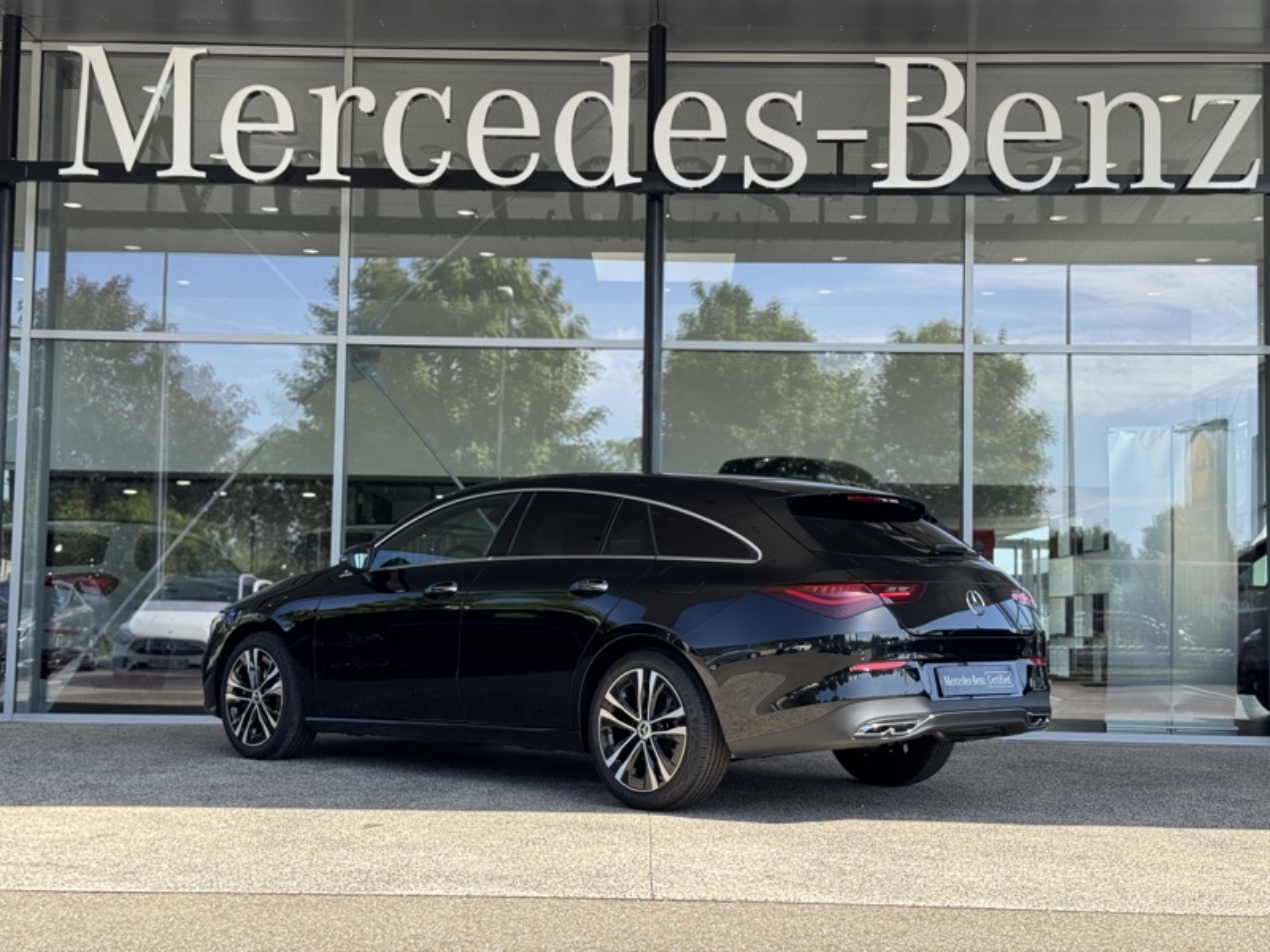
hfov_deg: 39.7
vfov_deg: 30.3
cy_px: 476
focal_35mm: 48
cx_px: 635
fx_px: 1761
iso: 64
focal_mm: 6.76
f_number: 1.78
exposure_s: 1/832
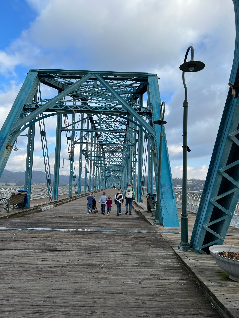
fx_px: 239
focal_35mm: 26
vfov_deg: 67.3
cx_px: 120
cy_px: 159
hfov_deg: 53.0
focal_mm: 5.7
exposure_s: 1/2457
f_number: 1.5
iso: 50
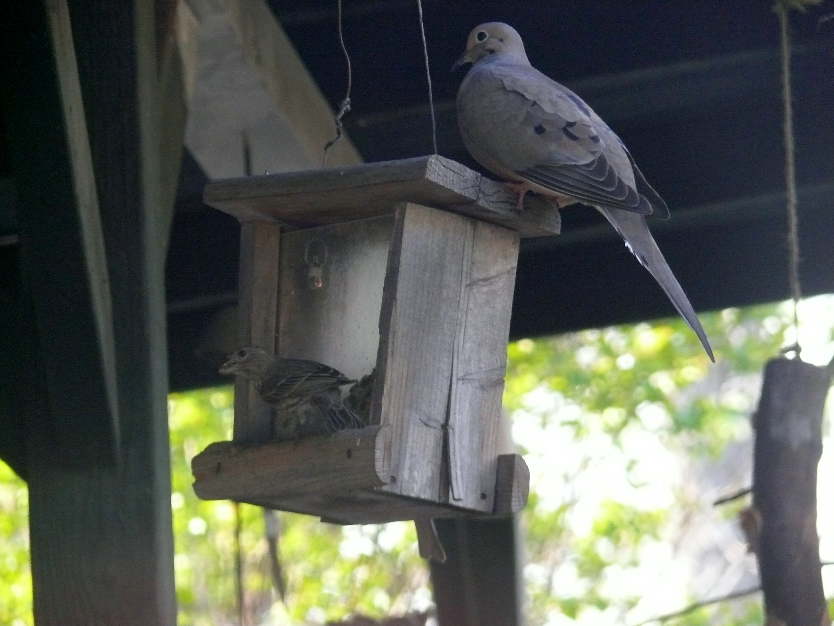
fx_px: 6409
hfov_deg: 7.4
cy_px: 313
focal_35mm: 266
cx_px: 417
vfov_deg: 5.6
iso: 400
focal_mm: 56.3
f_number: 4
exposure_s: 1/100
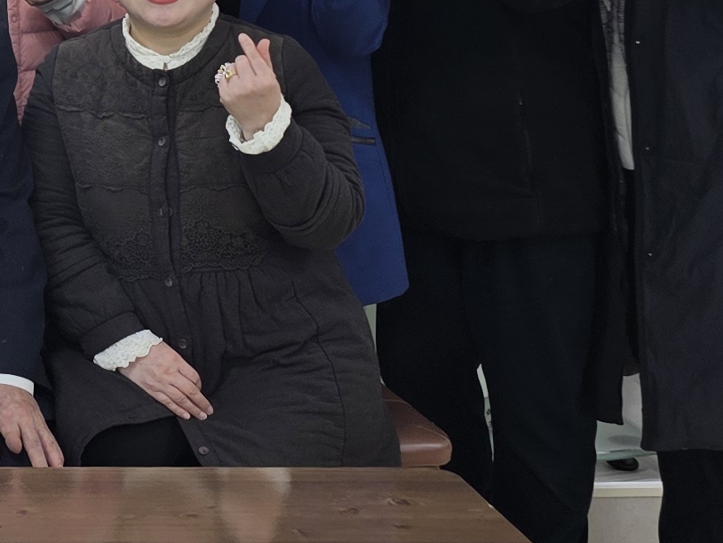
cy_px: -195
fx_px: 2361
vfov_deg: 12.6
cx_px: -332
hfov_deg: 16.1
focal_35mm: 113
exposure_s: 1/120
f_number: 1.7
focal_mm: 6.3
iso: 32
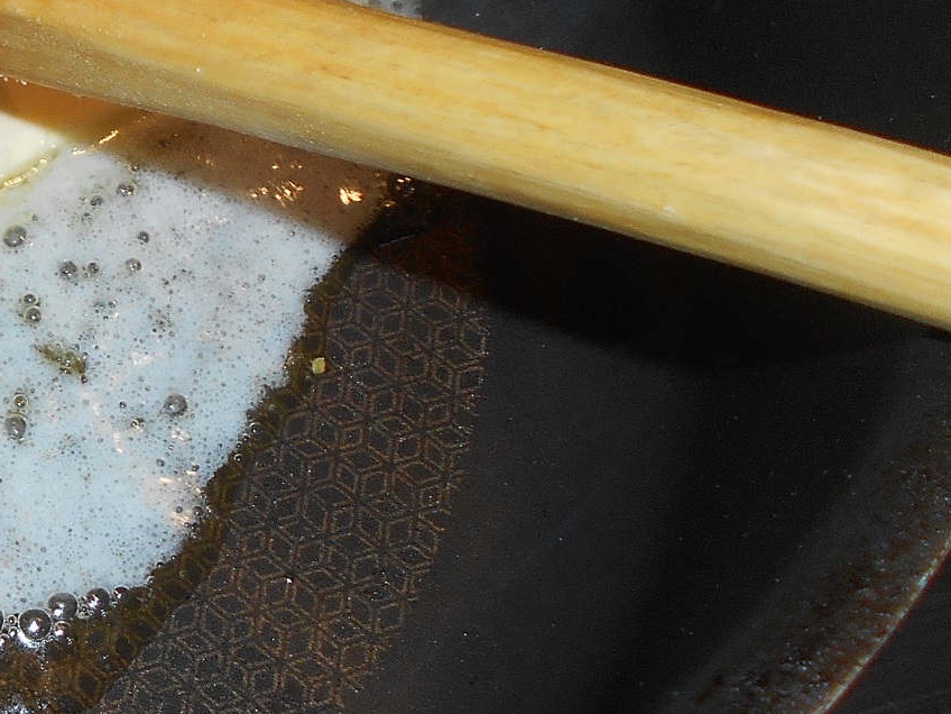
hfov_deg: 21.3
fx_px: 2170
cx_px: -418
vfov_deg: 18.7
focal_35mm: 79
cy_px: 320
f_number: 3.2
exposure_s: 1/25
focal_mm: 4.6
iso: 80
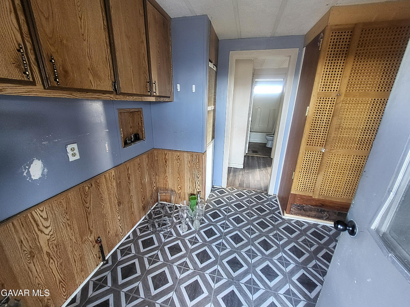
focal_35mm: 13
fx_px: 154
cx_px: 205
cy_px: 154
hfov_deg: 106.2
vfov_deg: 89.9
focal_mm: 1.74
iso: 320
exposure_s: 1/30
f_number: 2.2
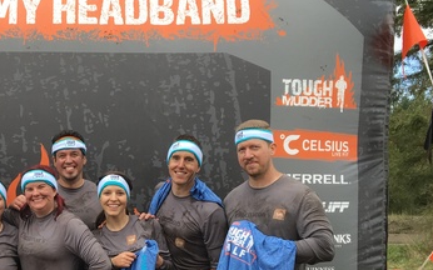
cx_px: 29
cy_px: 252
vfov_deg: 19.8
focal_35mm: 64
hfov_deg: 30.3
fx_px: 755
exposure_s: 1/458
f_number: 2.2
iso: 25
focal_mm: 4.15
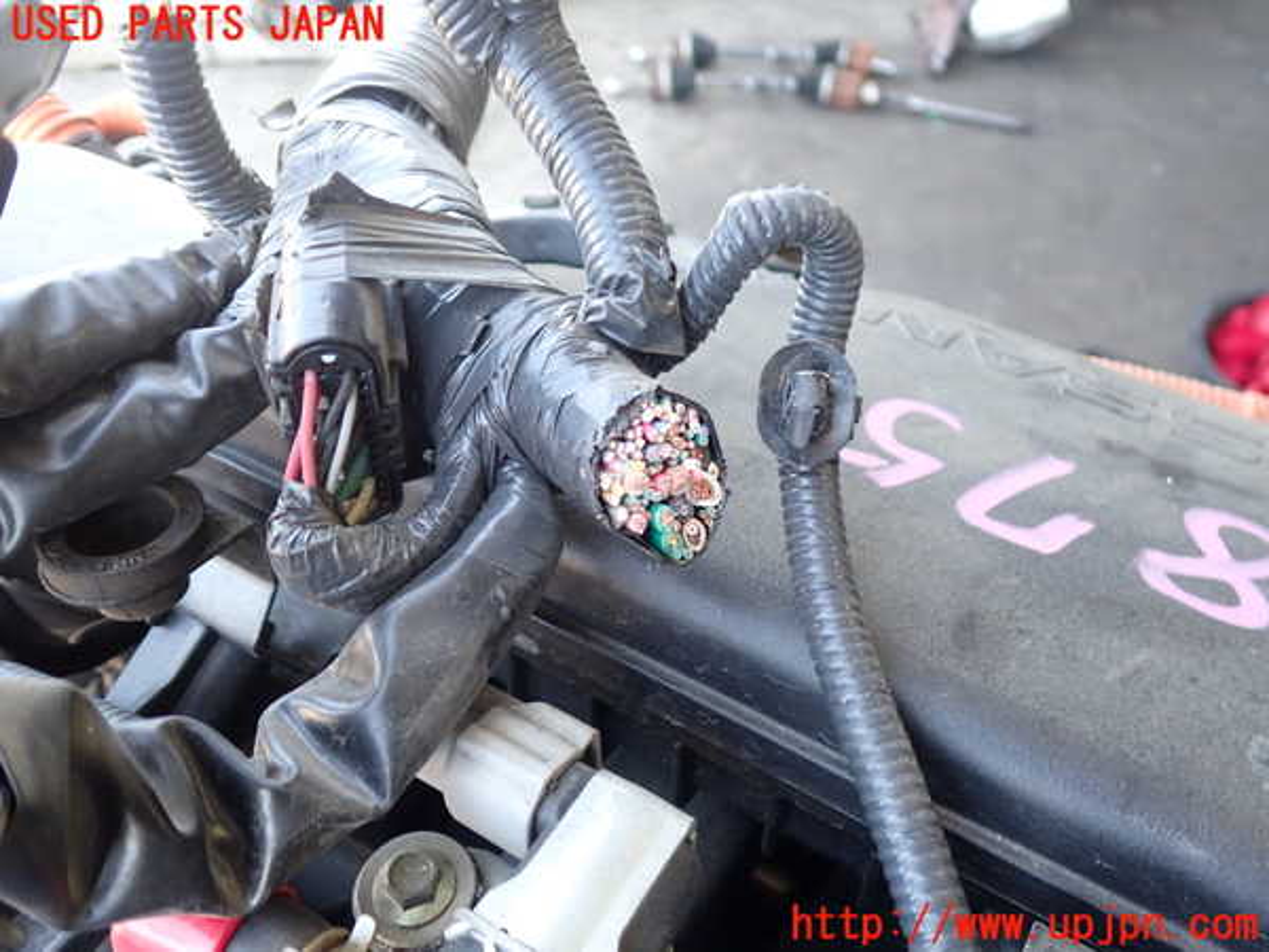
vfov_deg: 46.8
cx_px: 634
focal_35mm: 30
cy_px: 476
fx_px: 1100
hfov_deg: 60.0
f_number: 2.3
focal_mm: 5.4
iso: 200
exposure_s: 1/60
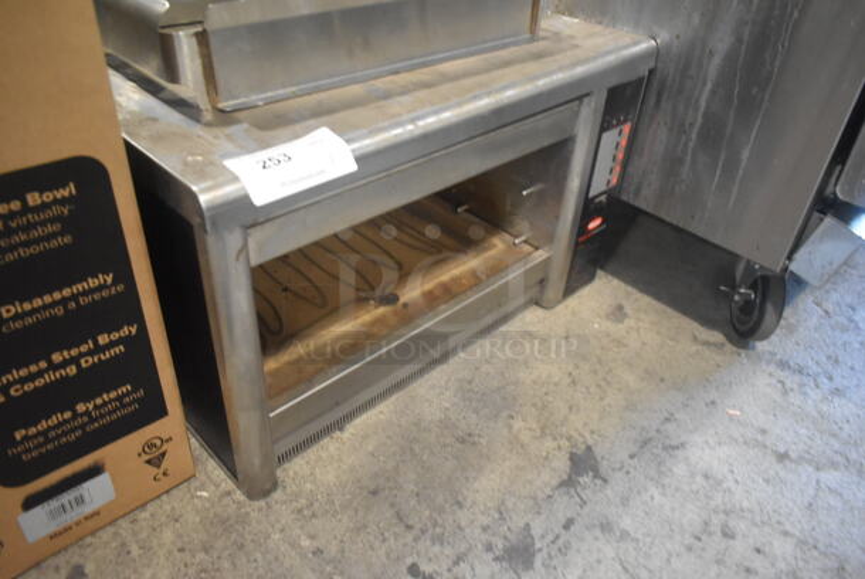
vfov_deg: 48.0
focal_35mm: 27
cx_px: 432
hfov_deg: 67.3
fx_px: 649
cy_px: 290
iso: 3200
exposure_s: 1/125
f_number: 3.5
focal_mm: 18
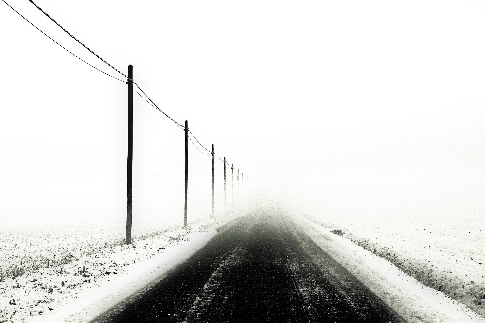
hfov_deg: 26.7
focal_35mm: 76
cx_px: 242
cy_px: 161
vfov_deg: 17.9
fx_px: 1024
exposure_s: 1/640
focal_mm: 50
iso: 1000
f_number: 13
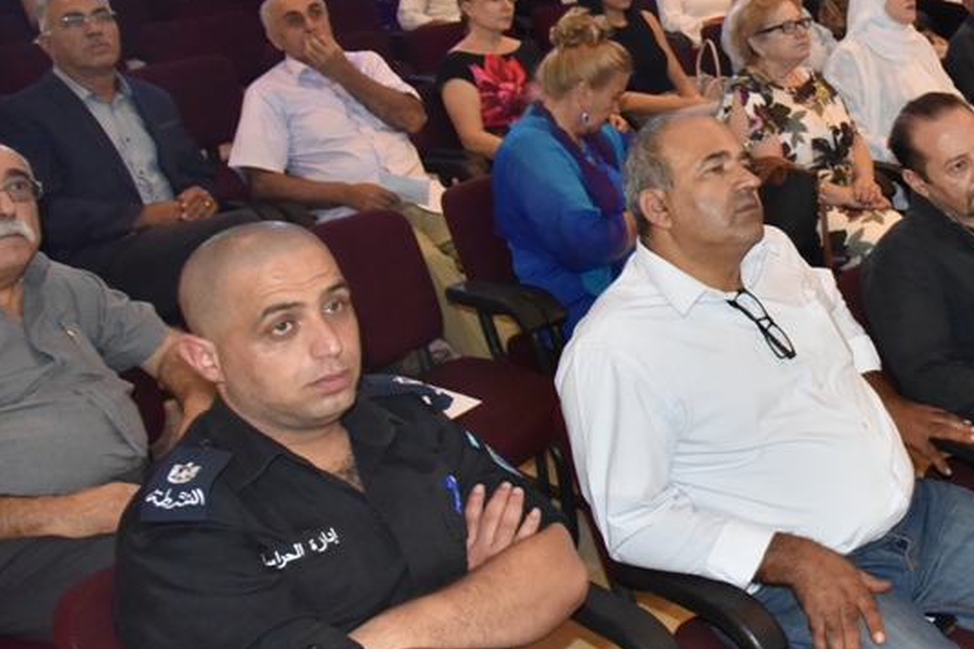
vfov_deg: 29.0
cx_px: 928
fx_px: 1244
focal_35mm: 46
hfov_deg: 38.8
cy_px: 201
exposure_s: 1/60
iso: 3200
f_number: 7.1
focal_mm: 24
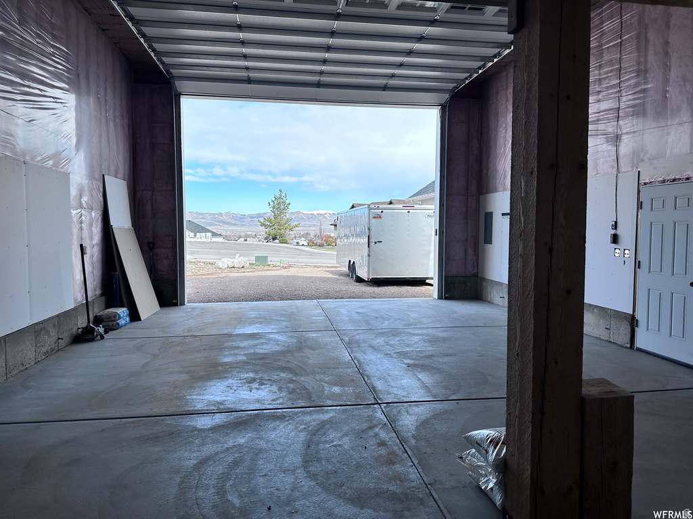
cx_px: 346
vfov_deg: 56.8
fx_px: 480
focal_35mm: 24
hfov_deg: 71.6
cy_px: 260
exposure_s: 1/2070
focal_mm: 6.86
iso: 80
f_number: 1.78
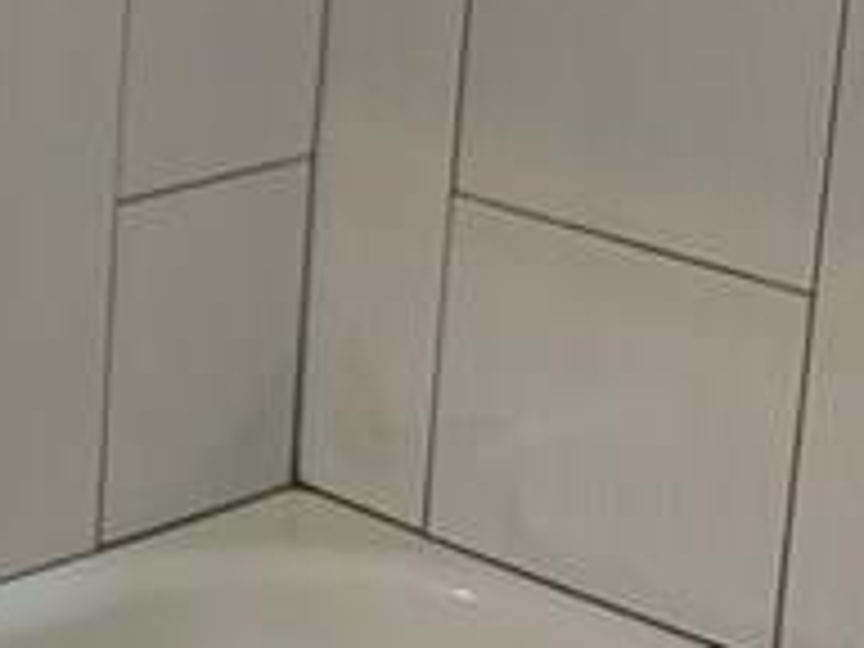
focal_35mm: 139
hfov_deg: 12.9
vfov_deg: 10.6
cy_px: 50
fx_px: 3469
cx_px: -675
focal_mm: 4.25
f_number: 1.8
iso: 64
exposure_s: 1/60
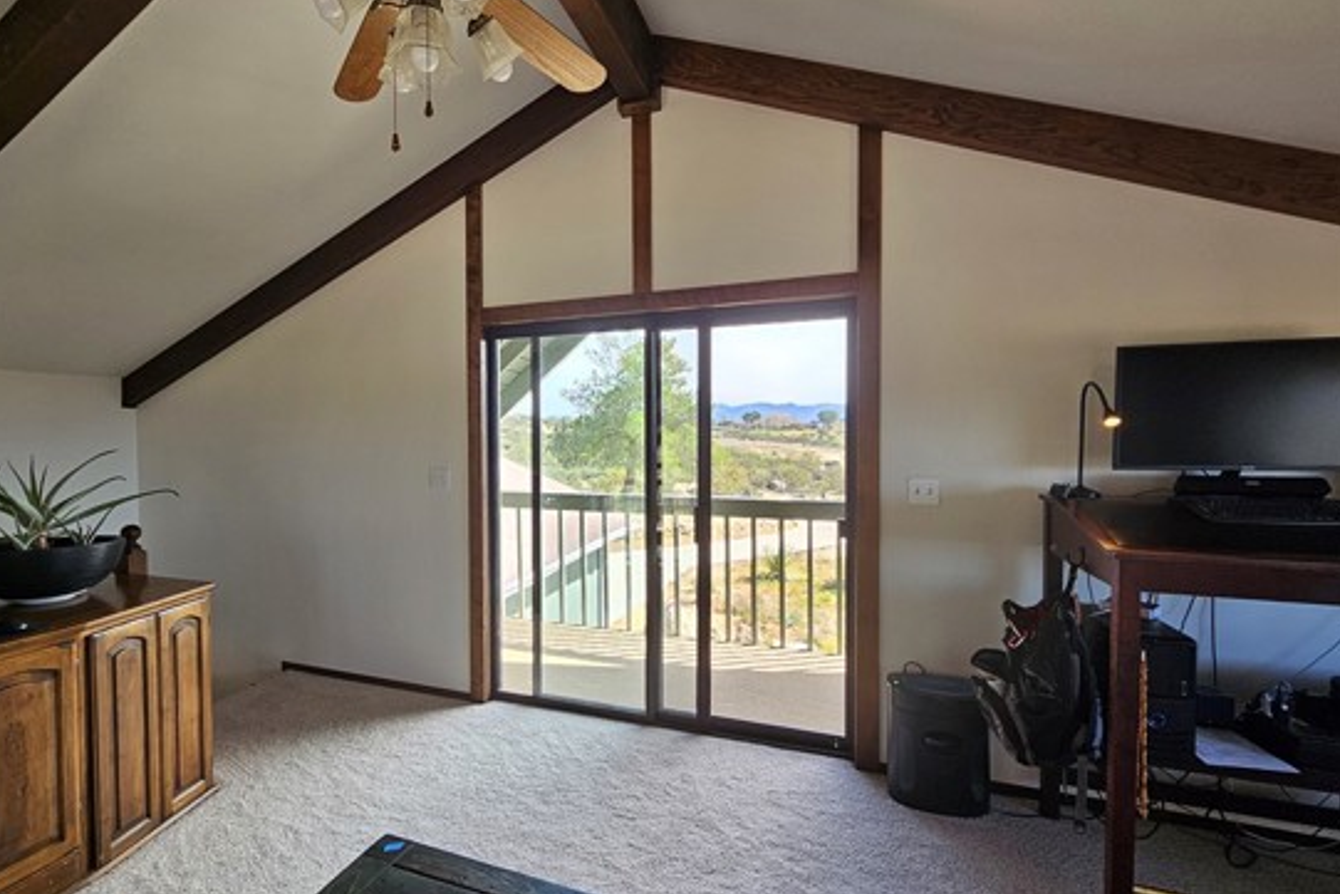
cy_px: 461
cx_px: 562
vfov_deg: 73.8
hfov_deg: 95.9
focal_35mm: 16
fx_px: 596
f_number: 2.2
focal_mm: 2.2
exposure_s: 1/120
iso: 64
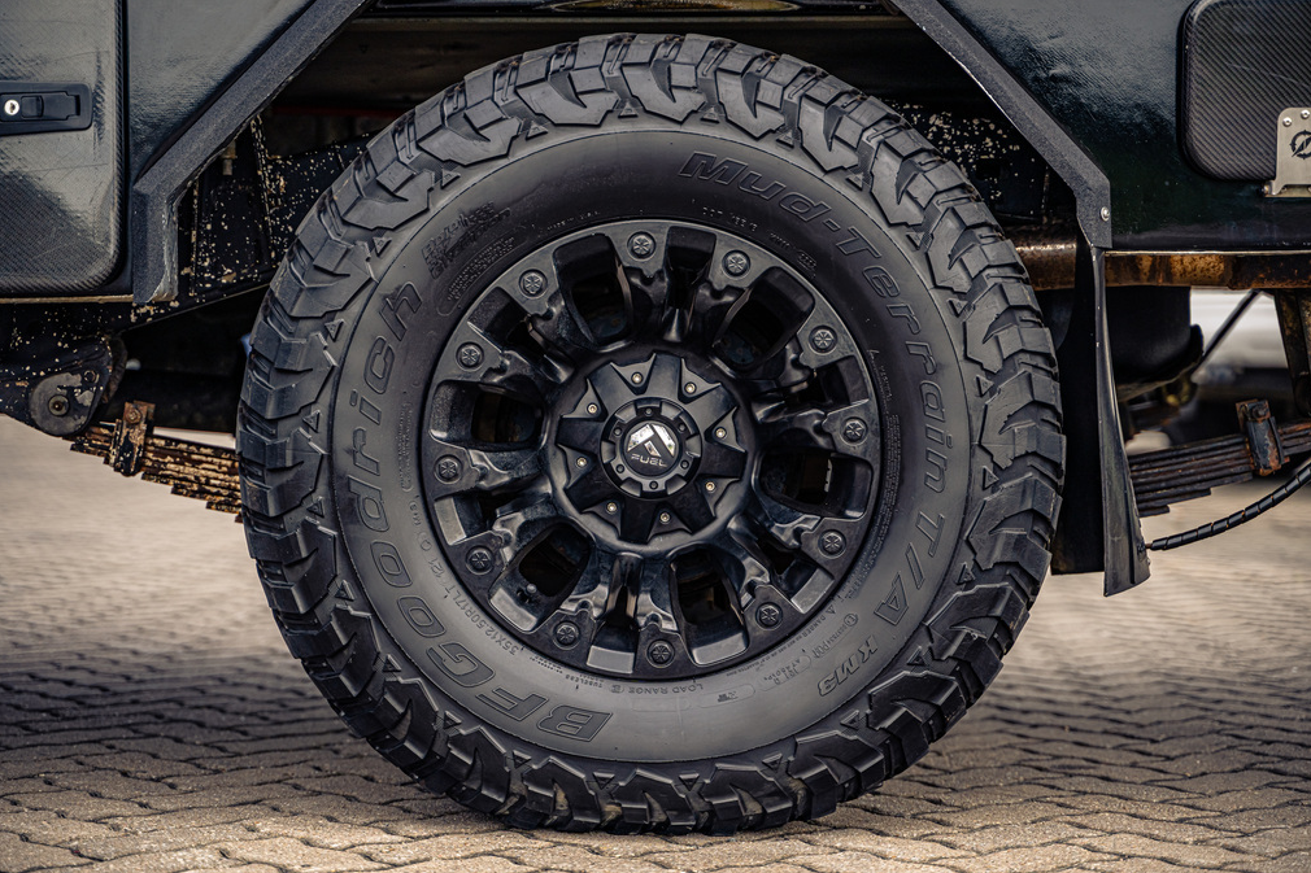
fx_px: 2767
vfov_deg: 17.9
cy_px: 441
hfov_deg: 26.7
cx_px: 651
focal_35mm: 76
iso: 160
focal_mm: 75
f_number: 2.8
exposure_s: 1/1250
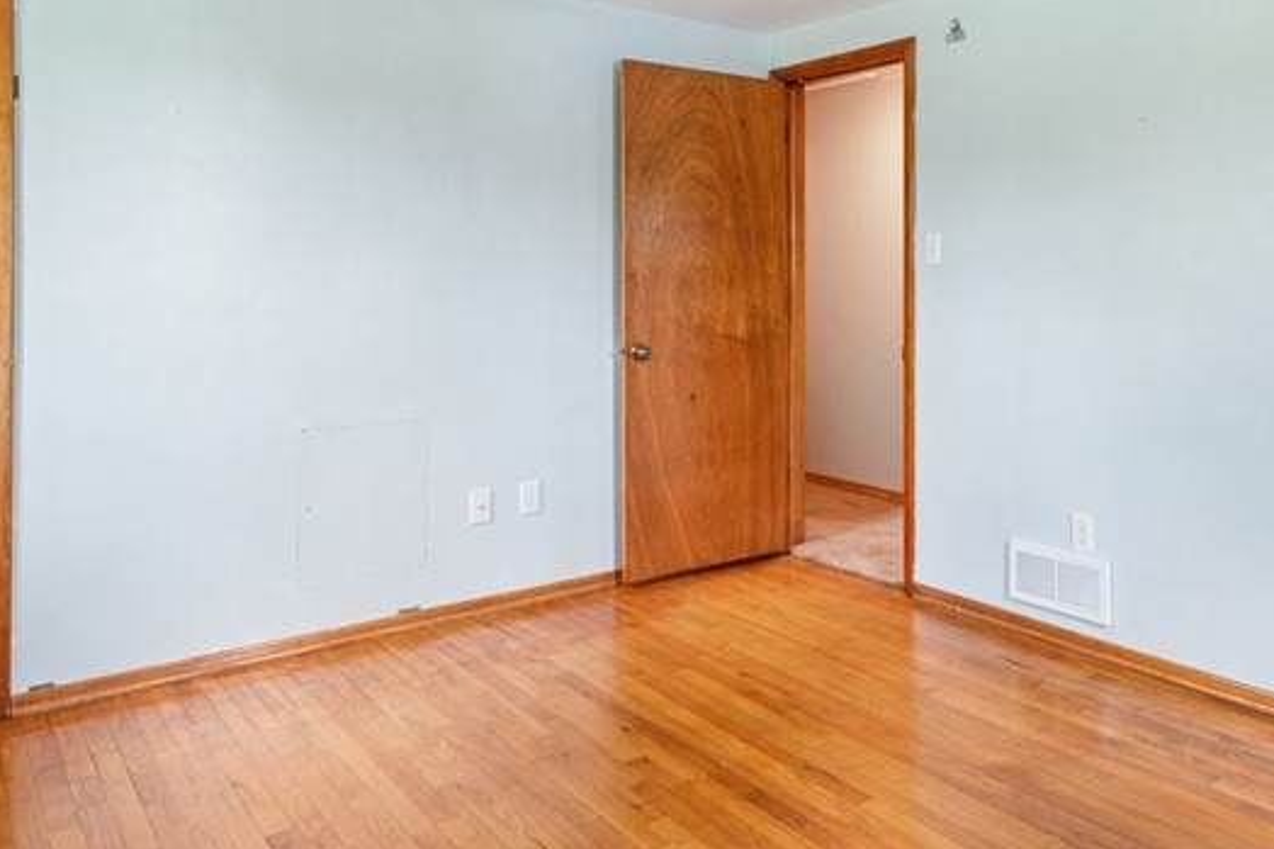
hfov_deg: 62.2
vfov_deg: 44.4
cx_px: 842
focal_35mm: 29
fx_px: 1026
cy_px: 294
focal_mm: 14
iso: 50
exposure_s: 1/5
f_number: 11
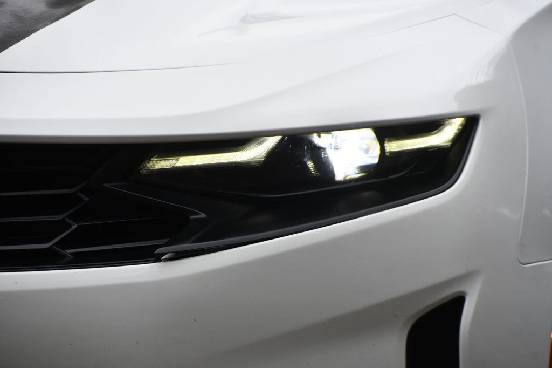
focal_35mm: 247
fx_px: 3786
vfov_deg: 5.6
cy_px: 184
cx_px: 276
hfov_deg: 8.3
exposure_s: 1/500
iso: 220
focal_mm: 165
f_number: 5.6
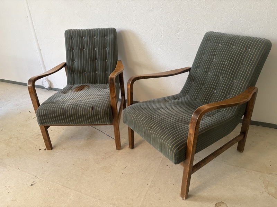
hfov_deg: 67.3
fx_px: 208
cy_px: 104
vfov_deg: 53.1
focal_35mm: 26
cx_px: 138
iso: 200
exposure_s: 1/50
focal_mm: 5.96
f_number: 1.6
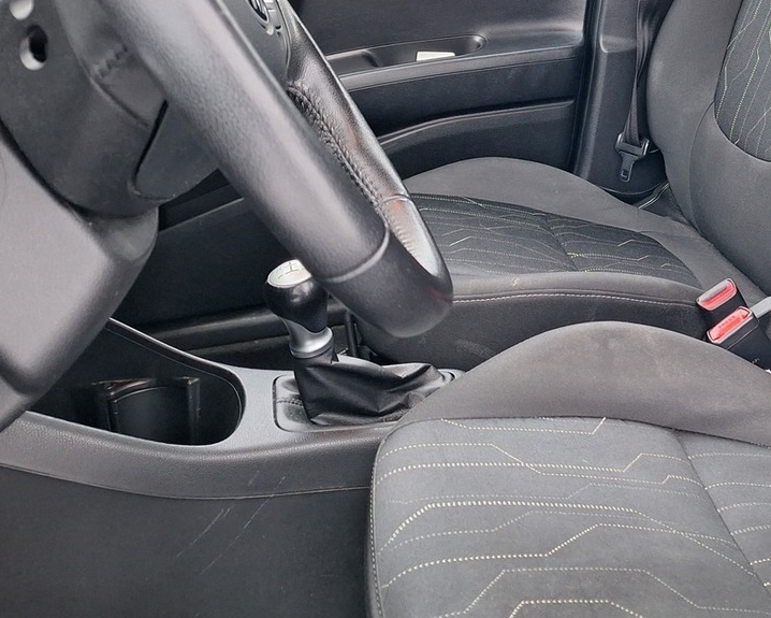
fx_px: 1027
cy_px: 115
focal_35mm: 45
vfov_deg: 32.5
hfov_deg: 38.2
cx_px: 700
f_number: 1.8
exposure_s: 1/50
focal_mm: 5.54
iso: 200
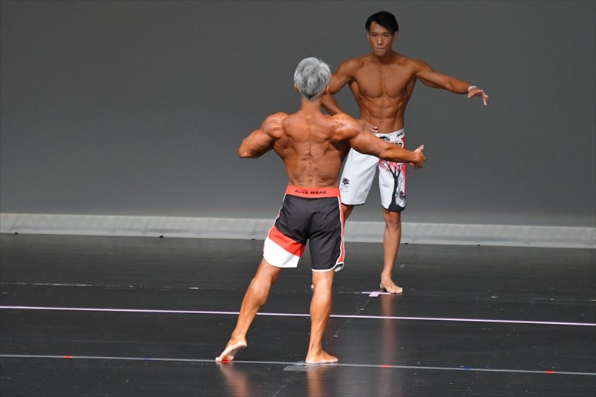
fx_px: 5213
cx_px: 298
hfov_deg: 6.5
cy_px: 198
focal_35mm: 315
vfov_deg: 4.4
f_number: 5.6
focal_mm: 210
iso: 5000
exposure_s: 1/400
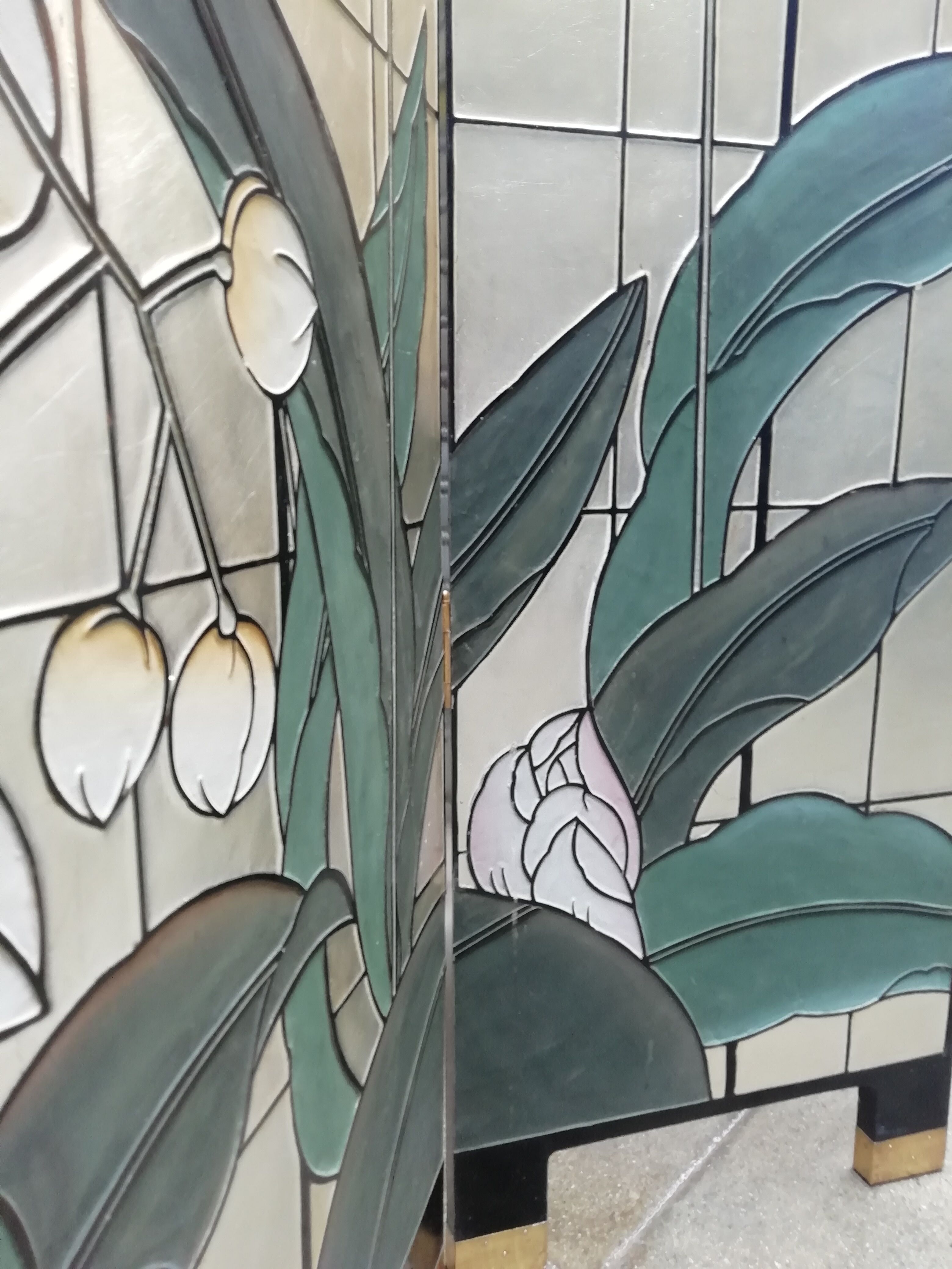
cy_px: 634
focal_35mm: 26
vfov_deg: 67.3
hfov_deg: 53.1
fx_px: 953
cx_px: 476
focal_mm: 3.46
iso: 80
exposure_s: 1/33.3
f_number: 2.2
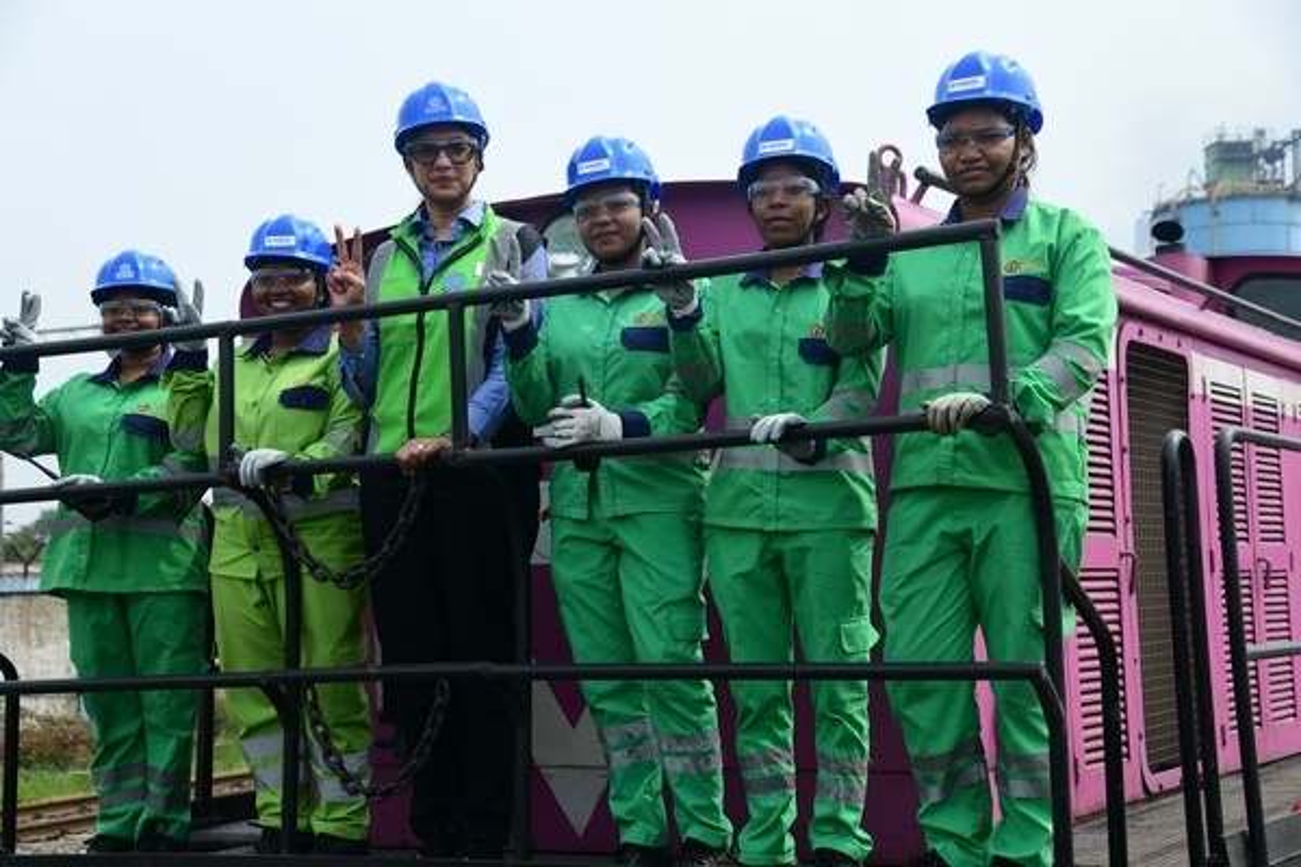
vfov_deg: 23.4
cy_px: 434
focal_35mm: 58
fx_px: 2096
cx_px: 650
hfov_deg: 34.5
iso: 80
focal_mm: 58
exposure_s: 1/200
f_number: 6.3
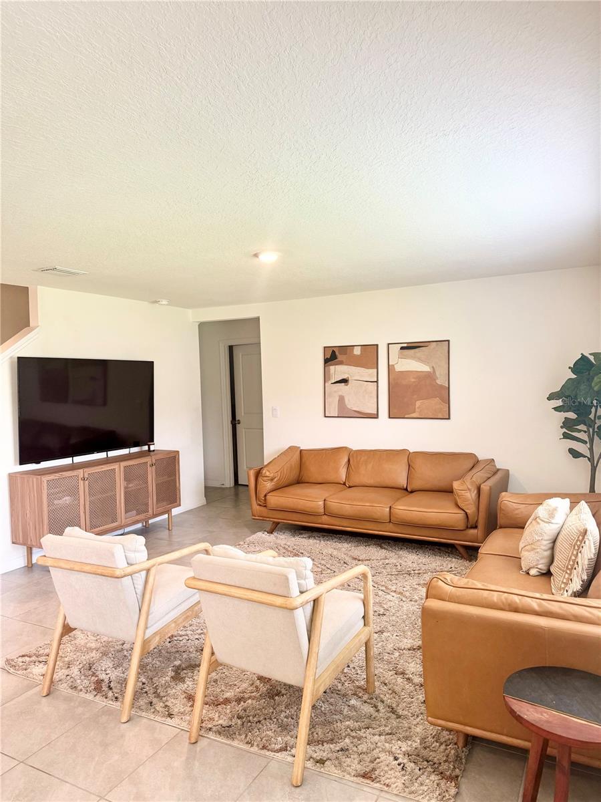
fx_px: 556
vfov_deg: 71.6
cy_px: 401
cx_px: 300
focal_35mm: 24
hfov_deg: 56.8
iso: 160
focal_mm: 6.76
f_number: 1.78
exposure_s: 1/120
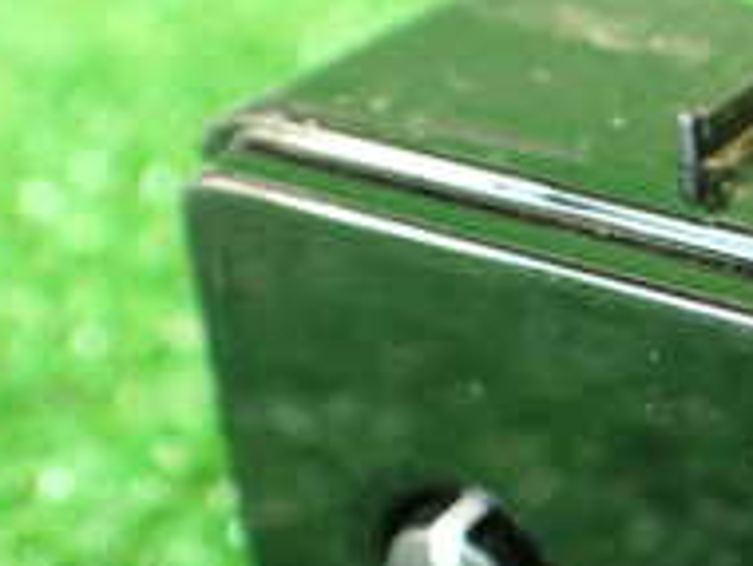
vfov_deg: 14.6
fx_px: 2200
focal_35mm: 101
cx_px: 947
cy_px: 471
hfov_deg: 18.3
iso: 500
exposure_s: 1/30
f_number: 2.4
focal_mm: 5.79
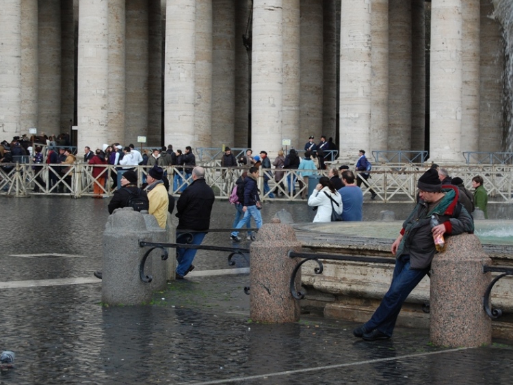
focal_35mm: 91
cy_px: 192
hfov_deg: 21.6
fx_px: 1342
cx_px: 277
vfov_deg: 16.3
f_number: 5.6
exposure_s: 1/125
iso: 400
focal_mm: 55
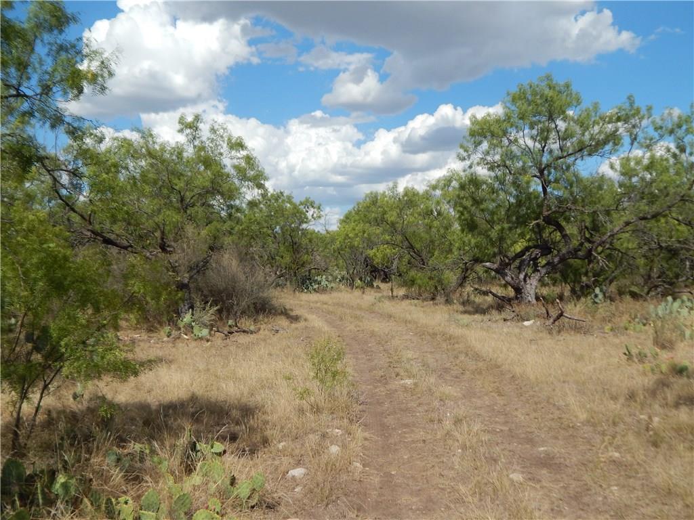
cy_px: 260
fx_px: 702
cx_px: 347
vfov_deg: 40.7
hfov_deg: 52.6
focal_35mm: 35
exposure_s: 1/640
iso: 125
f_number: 6.7
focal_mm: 6.1
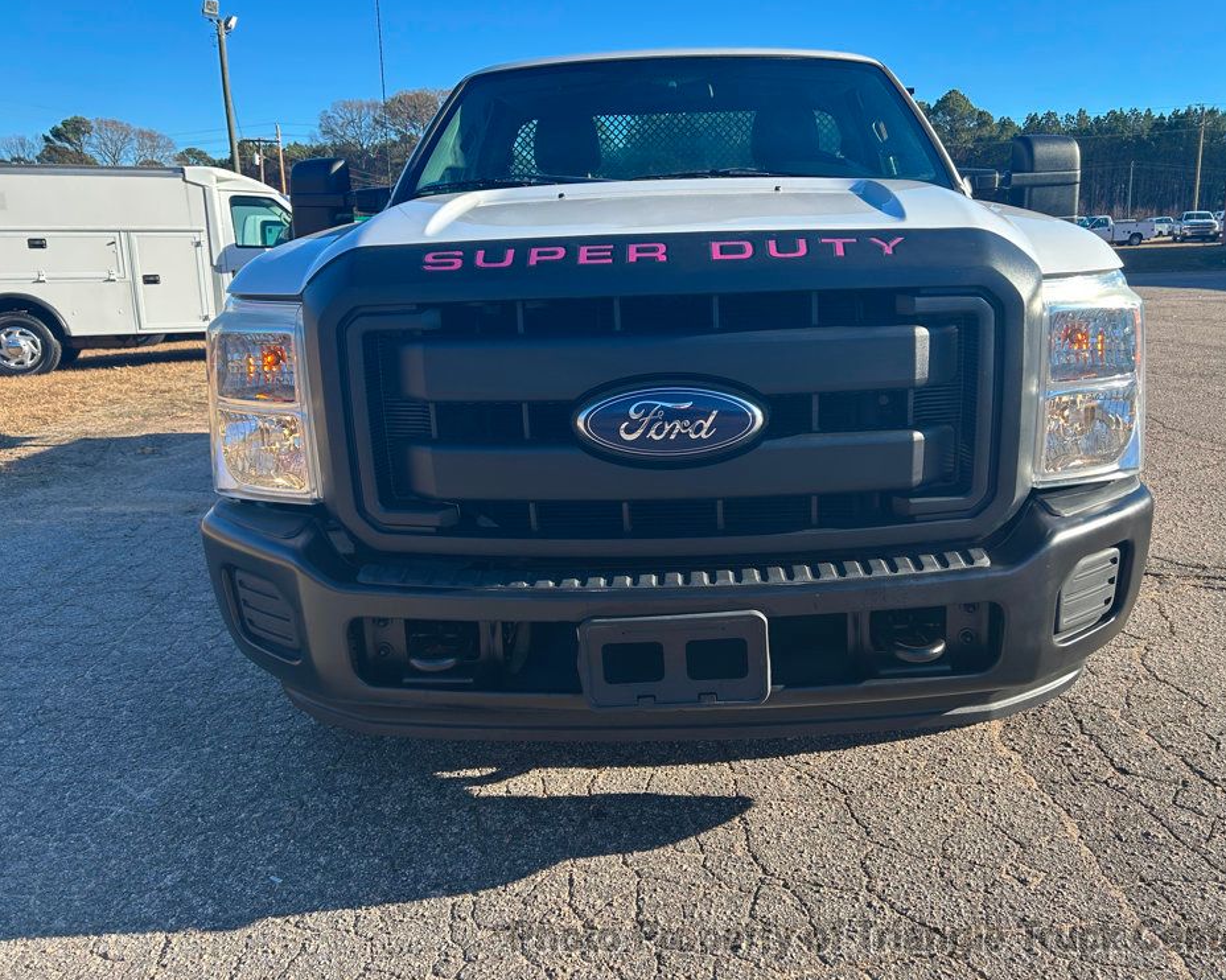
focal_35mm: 28
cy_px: 475
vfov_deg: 51.5
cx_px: 654
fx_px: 1016
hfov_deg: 62.2
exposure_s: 1/1361
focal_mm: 5.7
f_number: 1.5
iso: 50
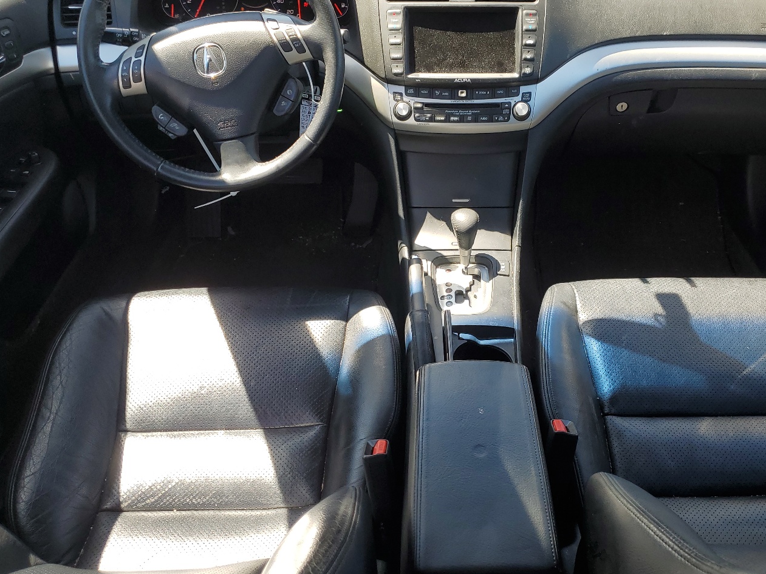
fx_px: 730
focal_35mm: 33
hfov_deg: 54.9
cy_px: 276
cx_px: 461
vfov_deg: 42.9
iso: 50
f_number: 1.5
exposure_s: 1/345
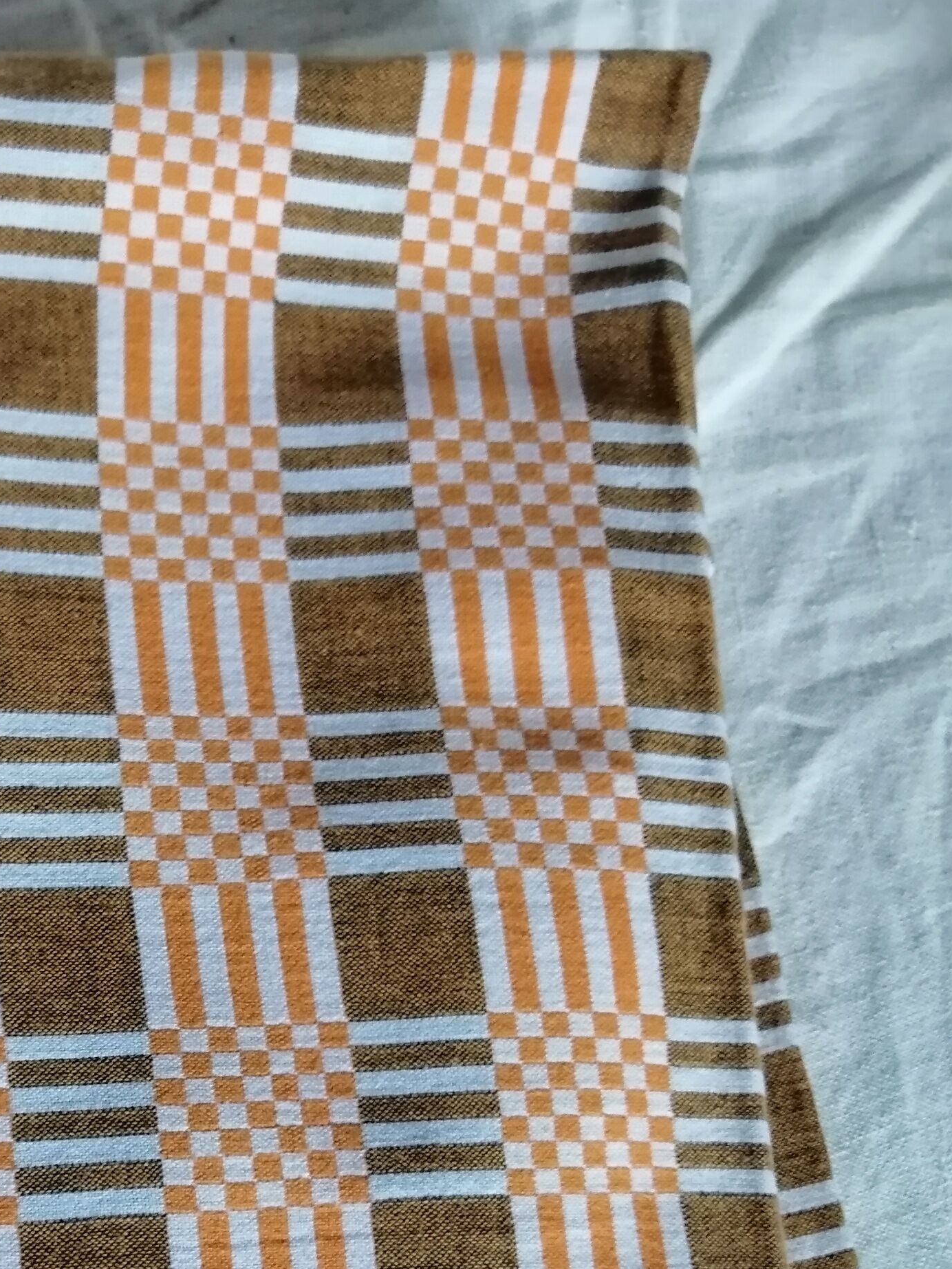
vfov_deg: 39.4
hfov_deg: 30.4
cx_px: 128
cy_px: 1034
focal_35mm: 46
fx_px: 1687
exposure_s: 1/33.3
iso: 400
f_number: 1.8
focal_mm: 3.95
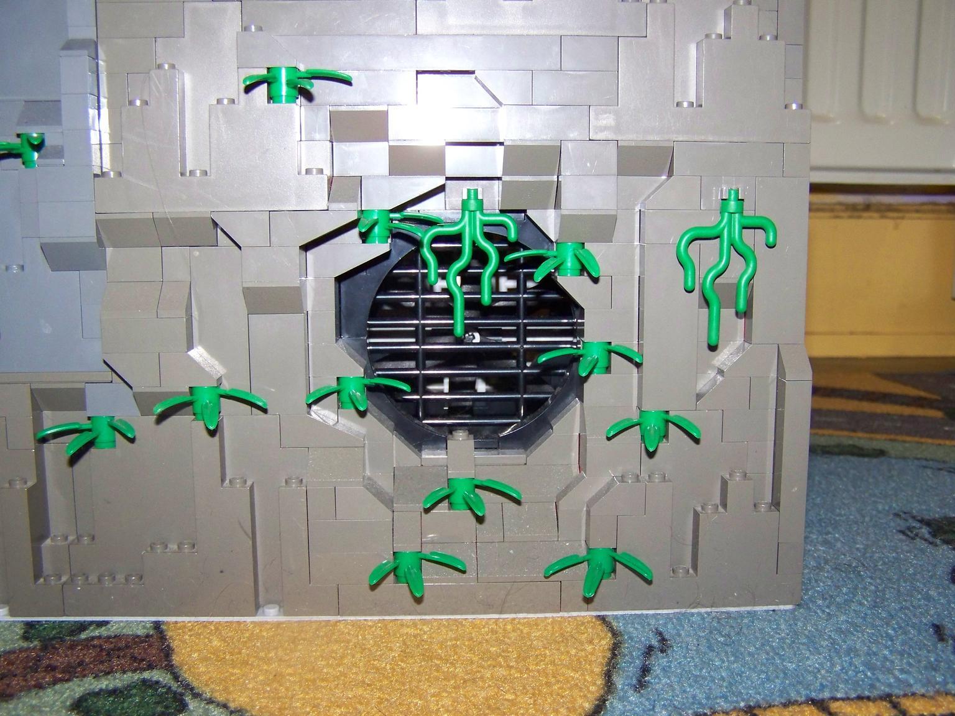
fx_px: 1048
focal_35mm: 38
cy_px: 358
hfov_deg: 49.0
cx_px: 478
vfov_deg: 37.7
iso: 200
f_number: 2.8
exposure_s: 1/30
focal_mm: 6.3
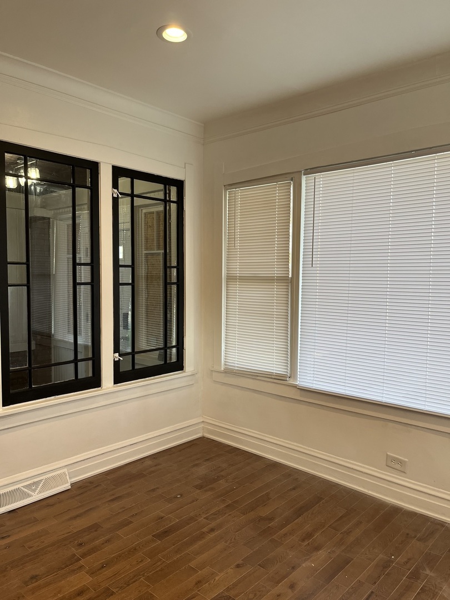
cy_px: 300
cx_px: 225
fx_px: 451
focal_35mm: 26
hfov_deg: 53.1
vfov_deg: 67.3
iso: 64
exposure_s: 1/120
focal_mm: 5.1
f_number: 1.6
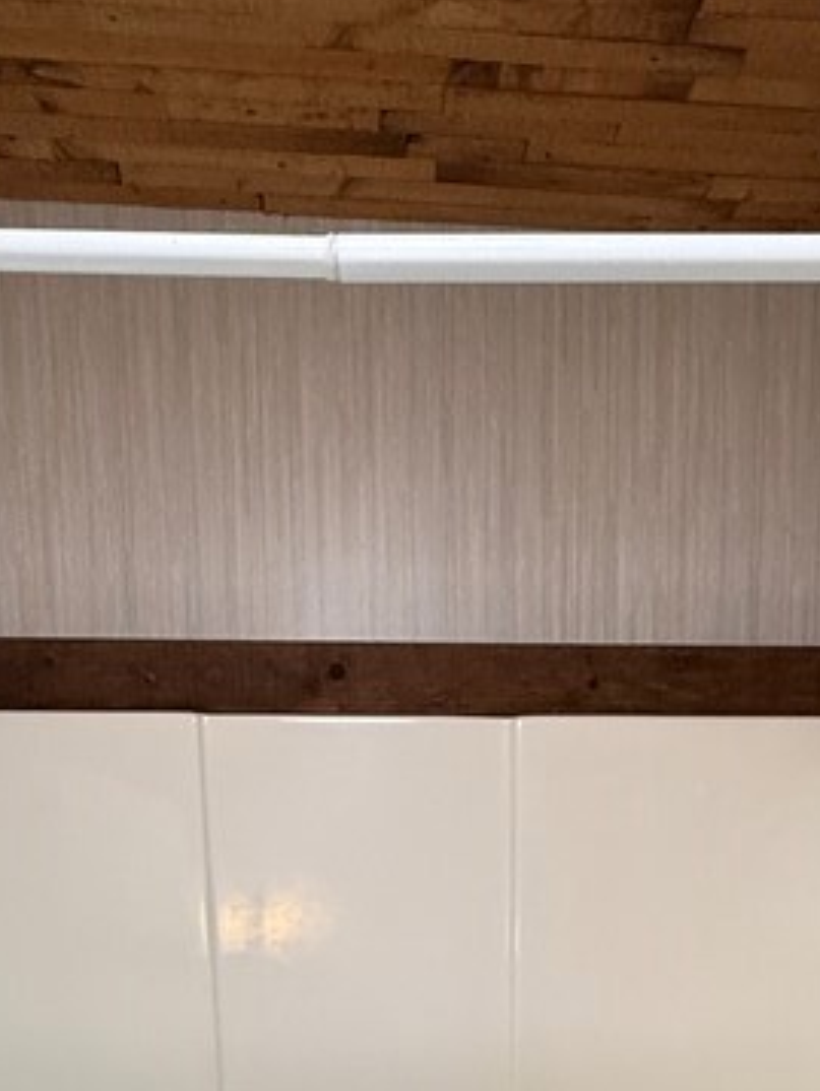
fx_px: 1262
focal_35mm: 40
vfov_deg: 37.2
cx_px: 448
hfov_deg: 36.0
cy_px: 1268
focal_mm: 2.22
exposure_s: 1/120
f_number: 2.2
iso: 320
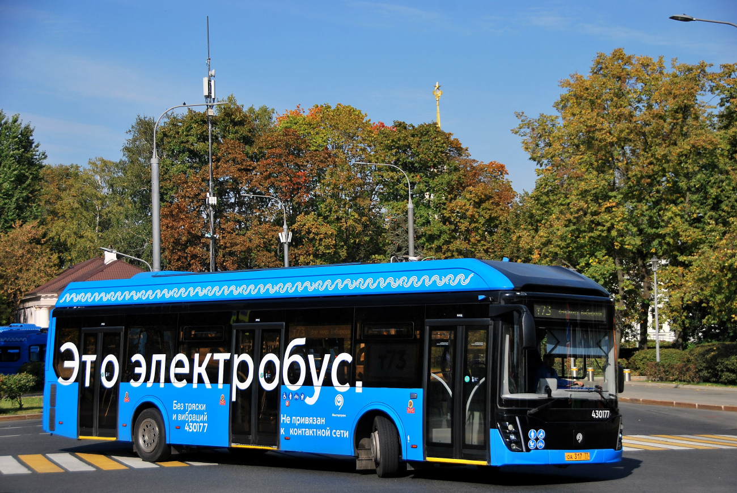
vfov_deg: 18.2
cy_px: 246
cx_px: 368
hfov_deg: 27.0
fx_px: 1537
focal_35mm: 75
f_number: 4.8
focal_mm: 50
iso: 100
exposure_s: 1/1000
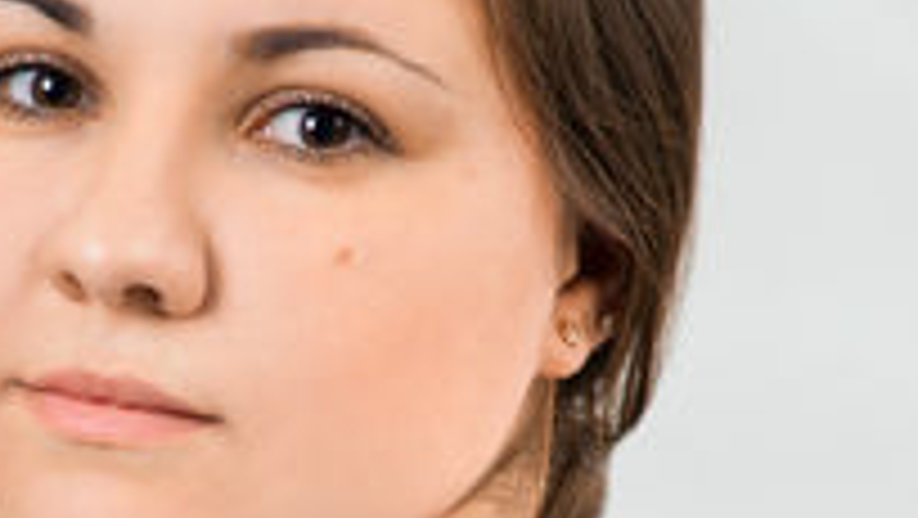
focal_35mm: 513
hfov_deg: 4.2
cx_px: 182
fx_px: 12494
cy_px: 495
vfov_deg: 2.4
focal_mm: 200
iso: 250
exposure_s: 1/125
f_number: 7.1
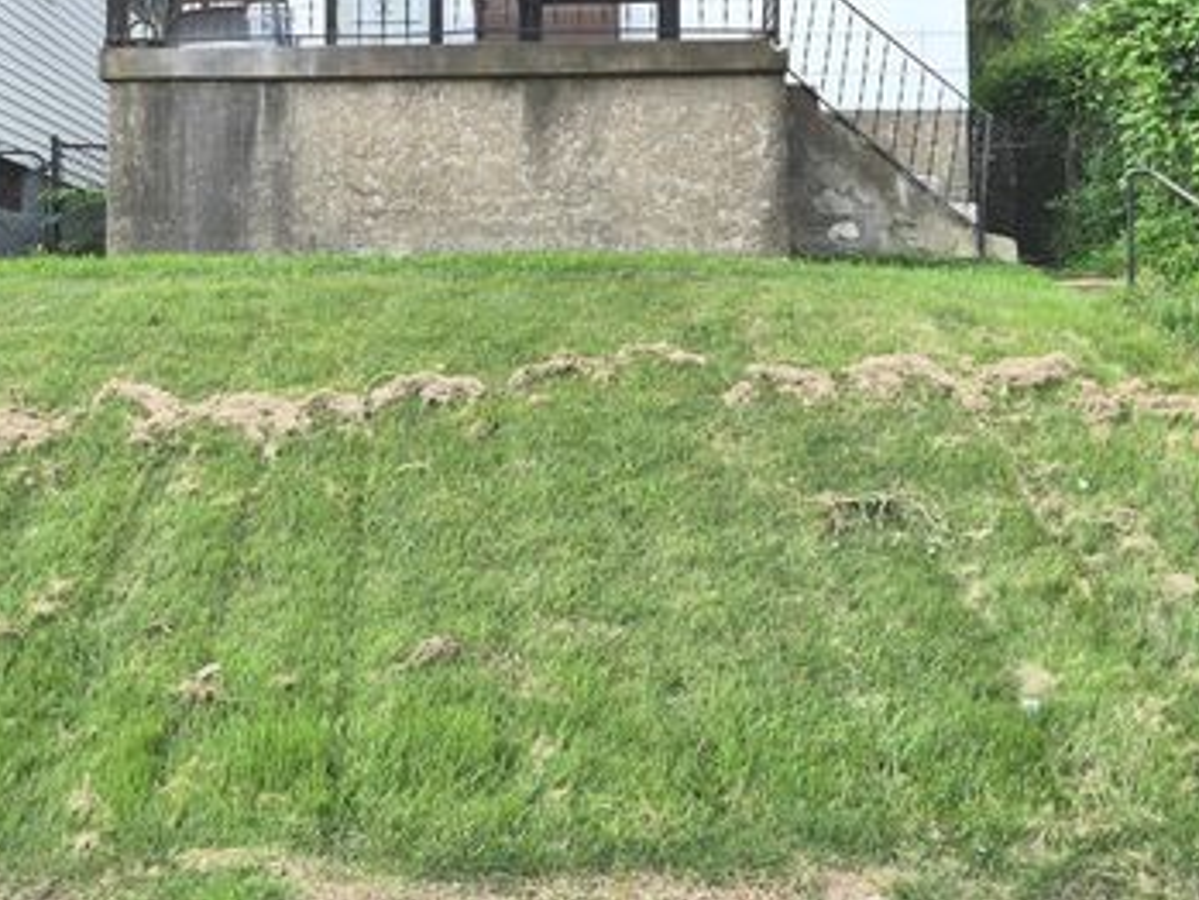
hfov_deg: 43.7
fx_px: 1490
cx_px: 512
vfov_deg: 33.3
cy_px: 283
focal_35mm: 43
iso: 800
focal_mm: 15
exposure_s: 1/160
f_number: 7.1
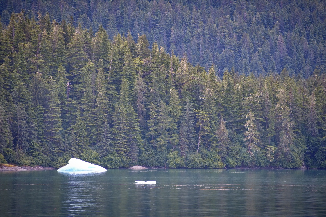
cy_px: 108
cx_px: 163
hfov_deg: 6.9
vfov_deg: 4.6
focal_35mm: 300
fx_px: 2717
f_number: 5.6
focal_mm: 300
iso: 900
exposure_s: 1/640
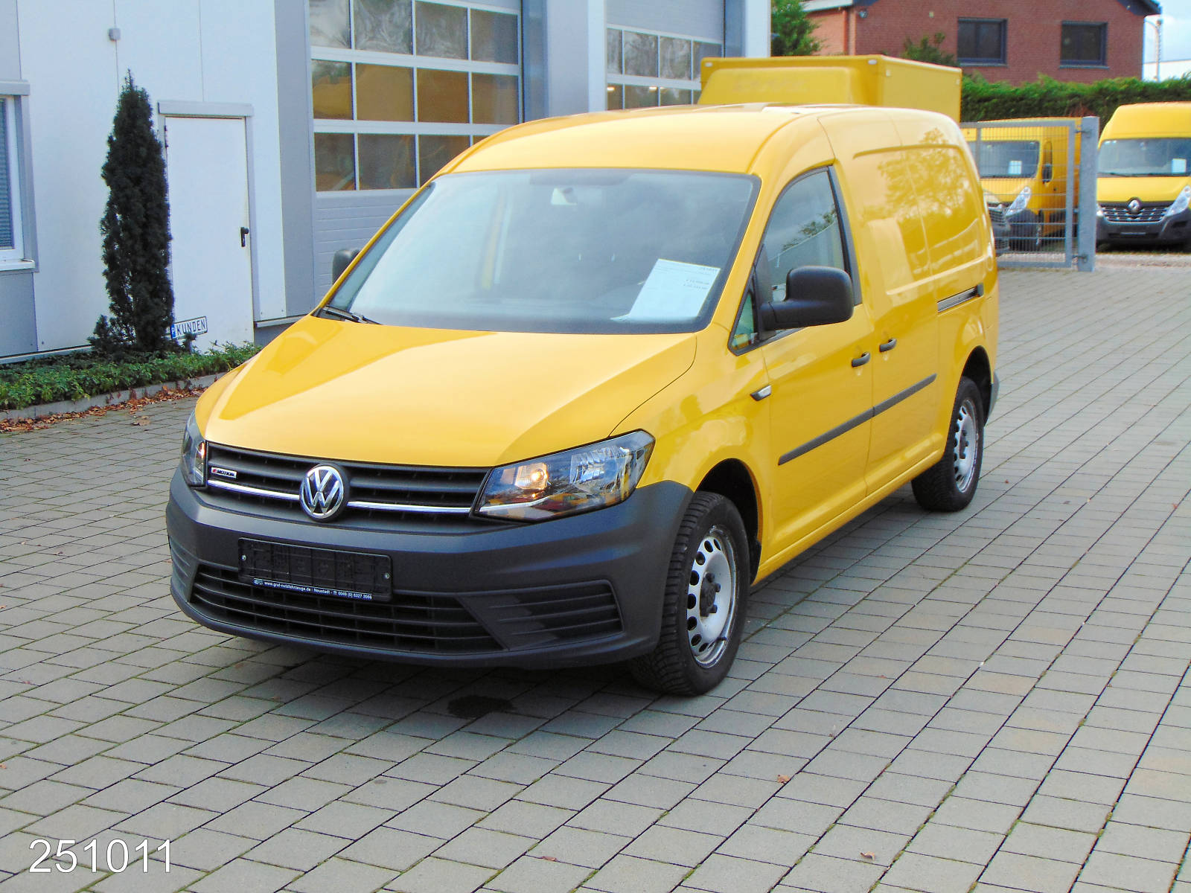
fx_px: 1720
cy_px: 446
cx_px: 596
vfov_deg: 29.1
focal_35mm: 50
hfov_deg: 38.2
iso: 80
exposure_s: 1/320
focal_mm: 9
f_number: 3.5
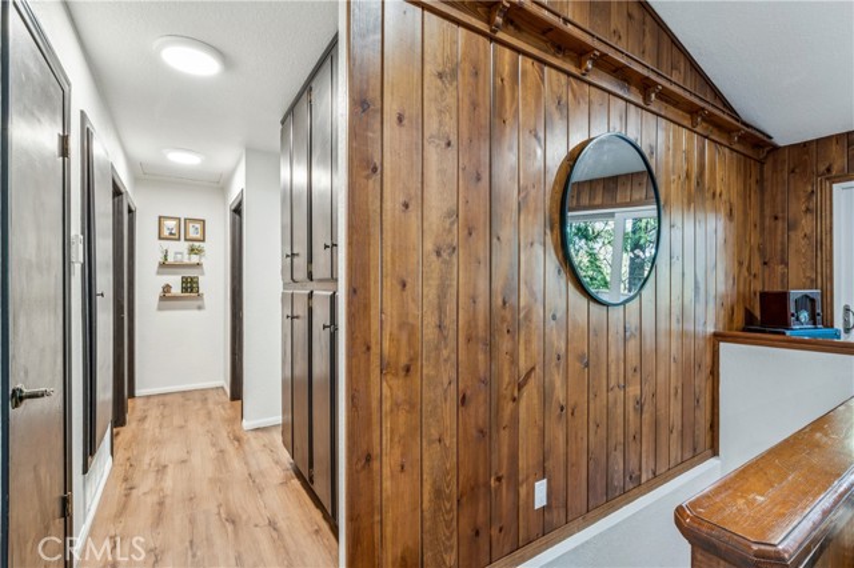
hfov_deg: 95.0
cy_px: 284
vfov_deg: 72.0
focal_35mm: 16
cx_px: 427
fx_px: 391
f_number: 13
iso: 100
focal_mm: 16.5
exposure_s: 4
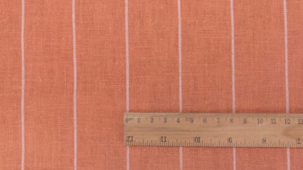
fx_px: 393
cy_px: 88
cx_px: 154
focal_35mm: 49
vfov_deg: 24.4
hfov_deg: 42.1
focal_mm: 30
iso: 100
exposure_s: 1/125
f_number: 11
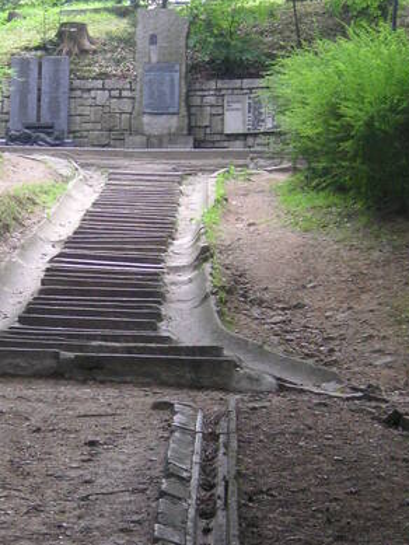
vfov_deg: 13.7
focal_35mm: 144
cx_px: -6
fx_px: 2267
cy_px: 375
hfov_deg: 10.2
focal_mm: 11.7
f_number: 4.2
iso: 100
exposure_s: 1/20
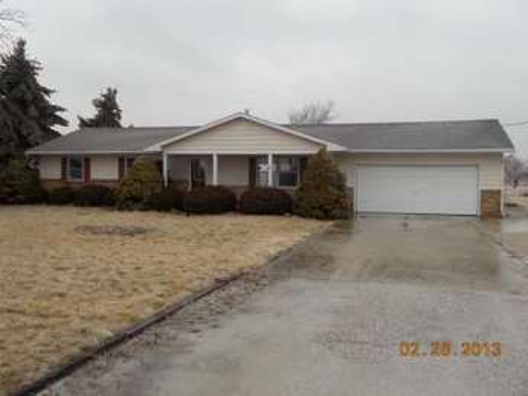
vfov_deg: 41.8
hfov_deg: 53.9
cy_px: 198
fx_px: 519
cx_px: 264
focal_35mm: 34
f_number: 3.6
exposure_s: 1/200
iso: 80
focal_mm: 6
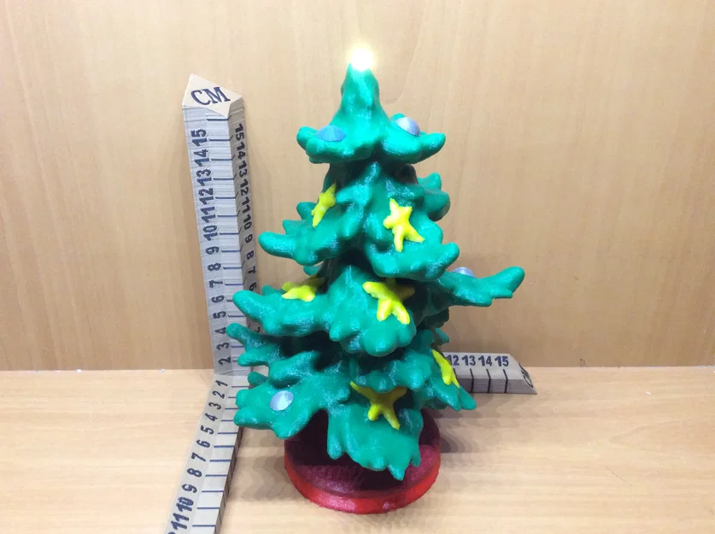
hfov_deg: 56.9
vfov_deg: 44.0
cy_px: 267
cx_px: 358
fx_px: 660
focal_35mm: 32
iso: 250
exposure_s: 1/17
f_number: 2.4
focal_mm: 3.3
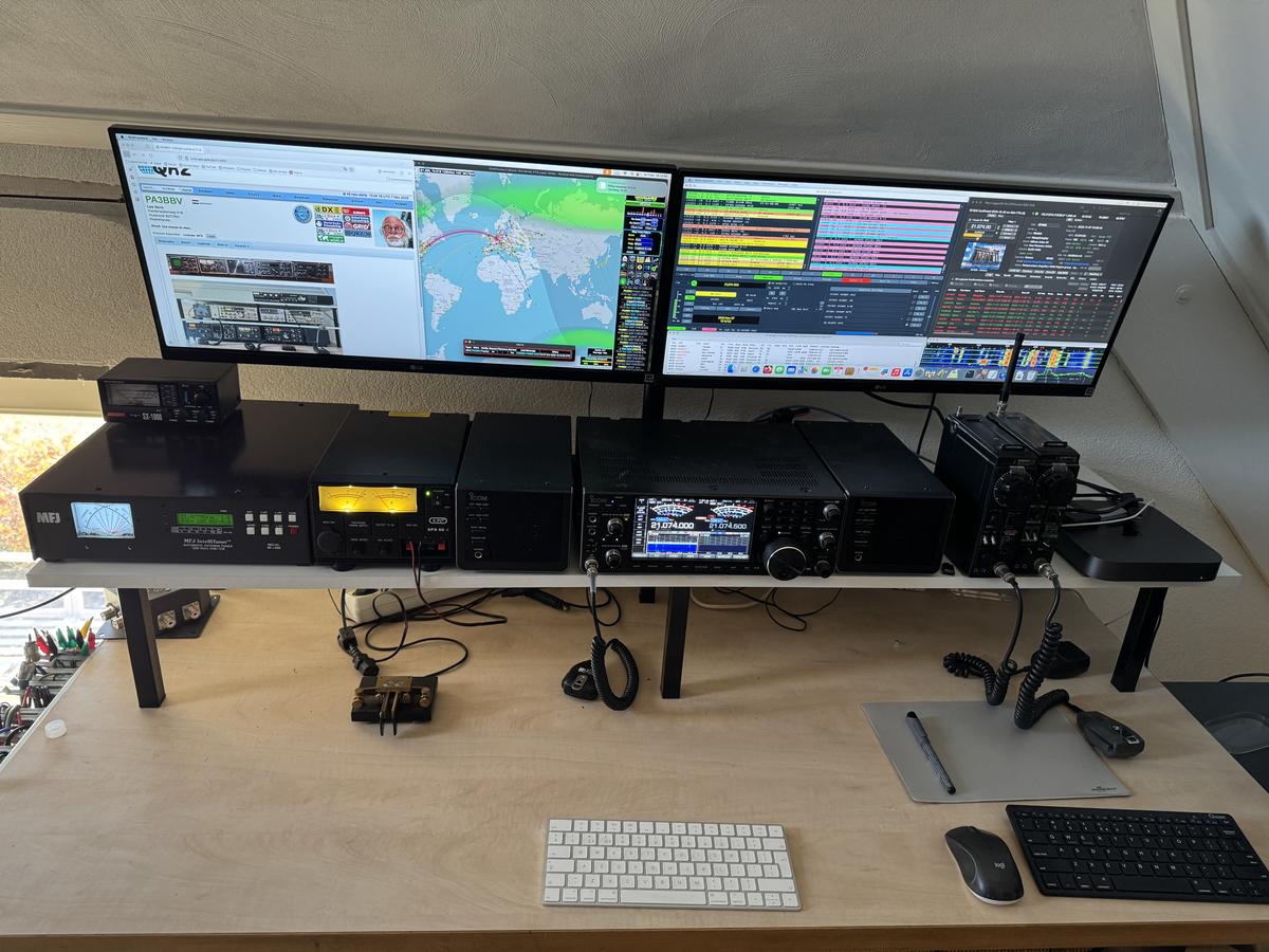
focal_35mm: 24
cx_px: 634
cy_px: 476
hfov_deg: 71.6
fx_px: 880
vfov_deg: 56.8
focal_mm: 6.76
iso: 200
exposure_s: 1/70
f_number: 1.78
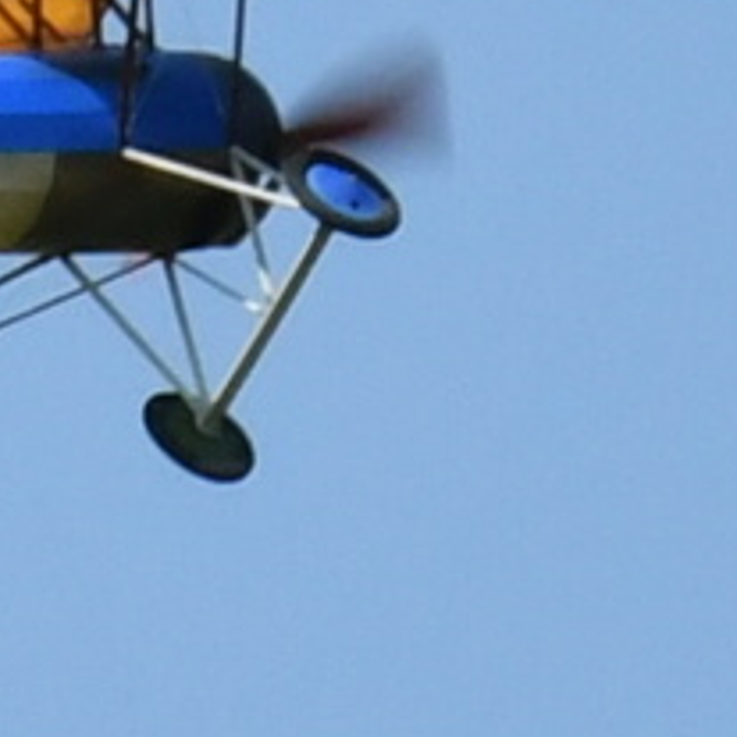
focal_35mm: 985
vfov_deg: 1.8
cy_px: 16
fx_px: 23726
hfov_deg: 1.8
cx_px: 71
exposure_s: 1/500
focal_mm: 200
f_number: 14
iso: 500
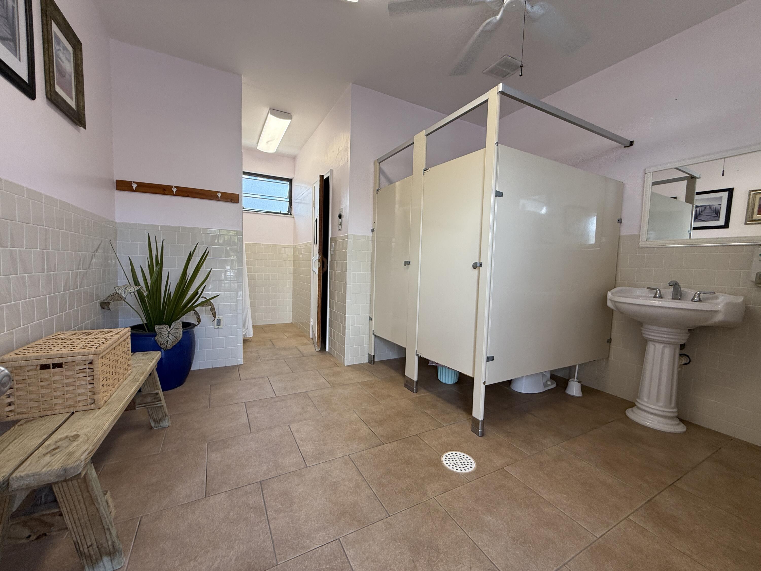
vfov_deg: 85.7
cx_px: 380
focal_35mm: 14
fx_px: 308
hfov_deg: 102.1
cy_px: 286
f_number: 2.2
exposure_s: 1/120
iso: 64
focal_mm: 2.22
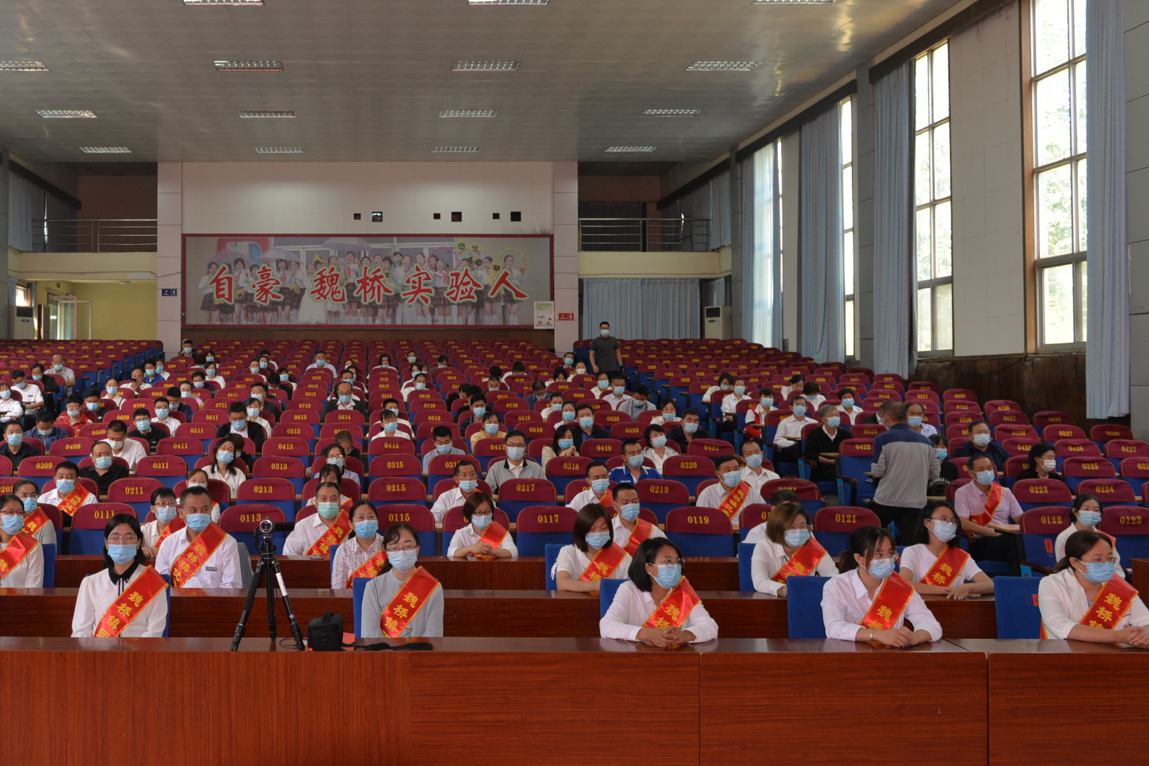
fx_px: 1149
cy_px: 364
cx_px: 361
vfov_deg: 36.9
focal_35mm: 36
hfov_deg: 51.9
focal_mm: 26
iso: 800
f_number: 5
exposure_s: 1/100
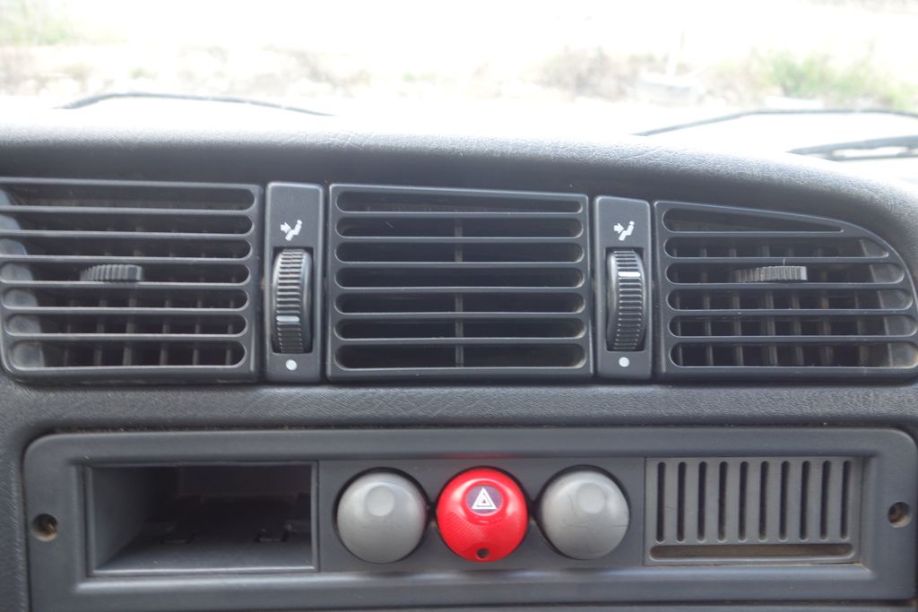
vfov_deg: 46.4
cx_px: 459
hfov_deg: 65.5
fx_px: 714
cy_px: 306
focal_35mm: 28
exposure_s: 1/30
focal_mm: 10.4
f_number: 4
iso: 160
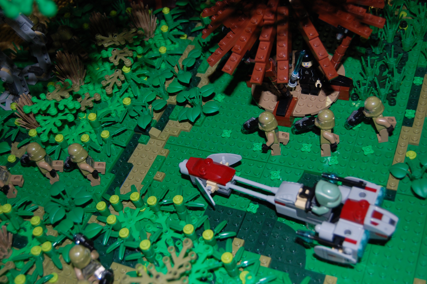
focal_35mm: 45
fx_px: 533
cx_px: 214
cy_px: 142
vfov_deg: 29.8
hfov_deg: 43.6
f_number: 4.2
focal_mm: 30
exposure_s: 1/60
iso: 400
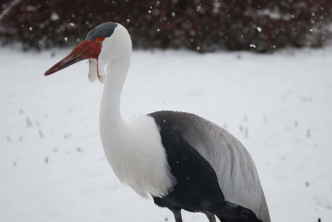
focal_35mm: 150
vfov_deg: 9.2
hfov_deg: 13.7
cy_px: 111
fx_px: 1385
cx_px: 166
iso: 200
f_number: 5
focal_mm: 100
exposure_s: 1/400
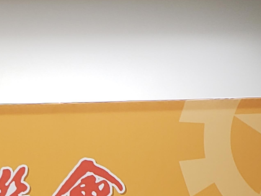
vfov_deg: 16.7
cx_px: -22
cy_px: 277
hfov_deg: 22.5
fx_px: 618
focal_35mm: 82
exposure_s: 1/50
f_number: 2.4
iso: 100
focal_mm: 4.3
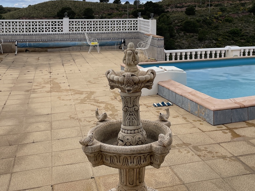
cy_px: 37
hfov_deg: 42.7
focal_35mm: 44
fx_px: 324
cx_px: 154
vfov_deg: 32.0
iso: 32
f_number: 1.6
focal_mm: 4.2
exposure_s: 1/4651
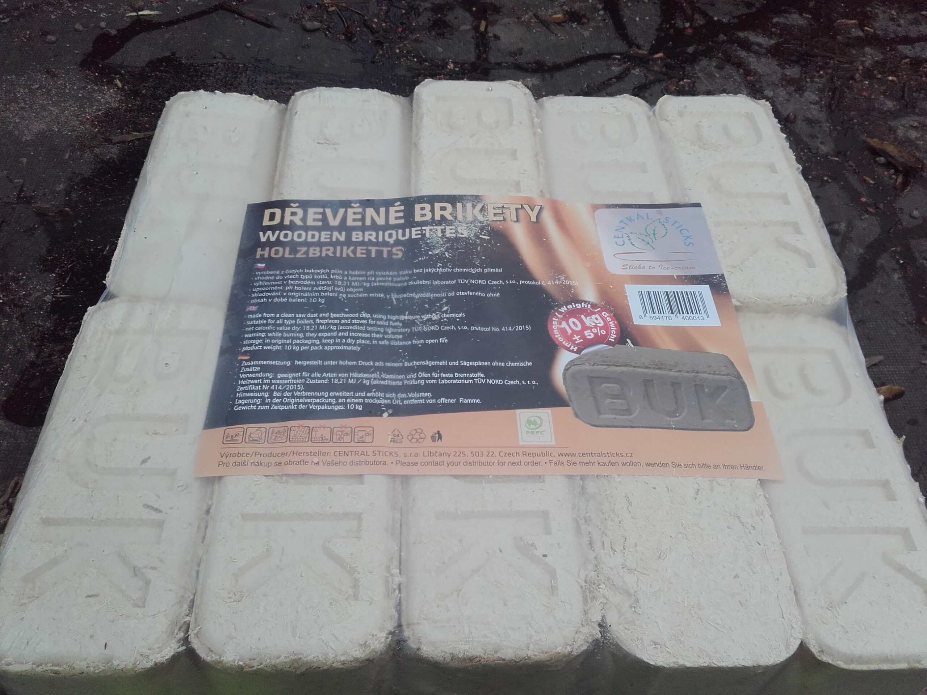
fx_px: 830
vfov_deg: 45.4
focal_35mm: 31
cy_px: 348
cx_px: 464
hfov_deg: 58.4
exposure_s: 1/379
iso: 50
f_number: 2.2
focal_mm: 3.31
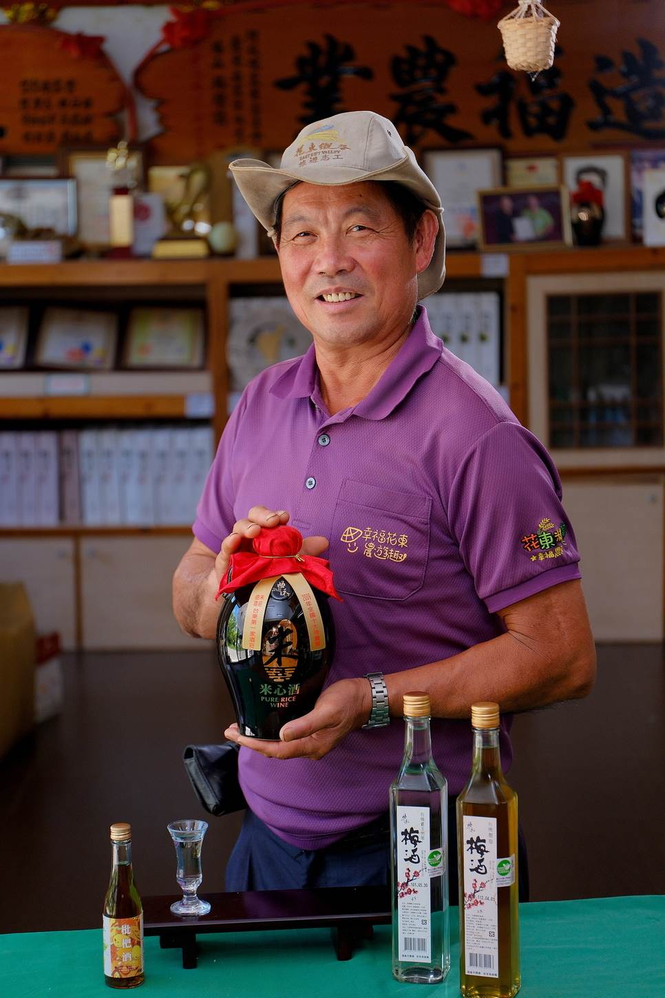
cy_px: 499
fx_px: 2078
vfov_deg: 27.0
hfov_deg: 18.2
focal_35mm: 75
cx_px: 332
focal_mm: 50
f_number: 2.8
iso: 320
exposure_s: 1/180
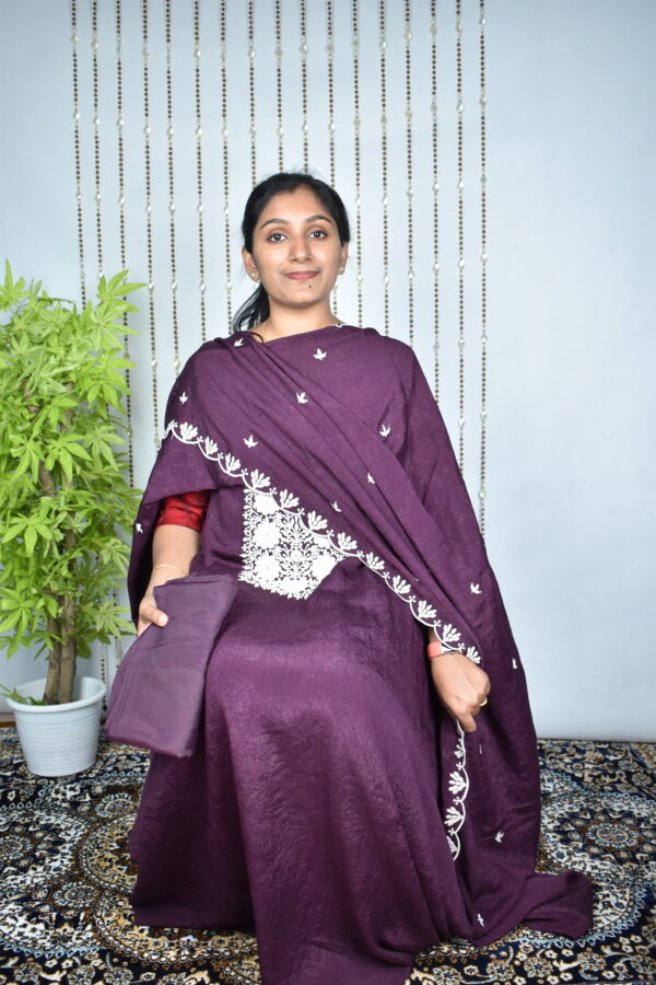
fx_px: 984
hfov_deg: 36.9
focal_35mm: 36
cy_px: 492
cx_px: 328
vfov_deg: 53.1
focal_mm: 24
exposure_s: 1/50
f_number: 4
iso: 400
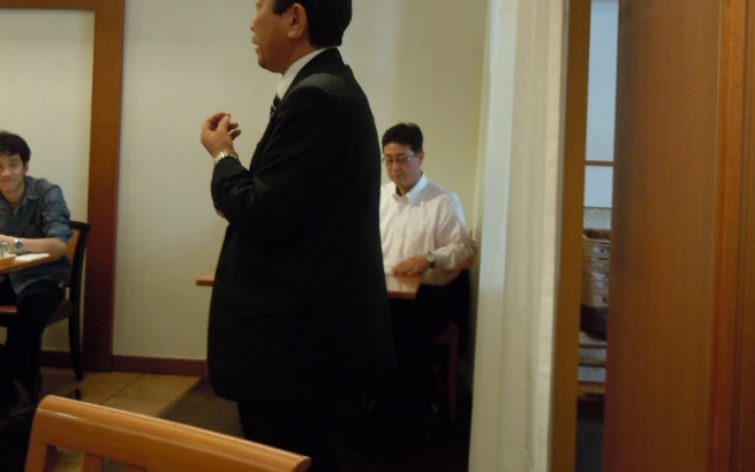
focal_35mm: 44
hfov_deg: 45.2
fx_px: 906
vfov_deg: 29.0
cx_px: 343
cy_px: 153
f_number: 3.6
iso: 400
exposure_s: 1/25
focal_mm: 6.2
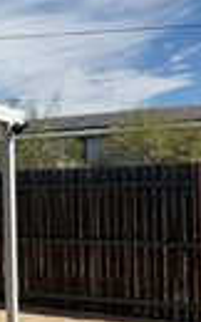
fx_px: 641
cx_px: -333
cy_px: 198
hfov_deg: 12.4
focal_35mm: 73
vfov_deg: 28.2
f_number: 2.2
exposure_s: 1/1167
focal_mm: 2.22
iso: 20
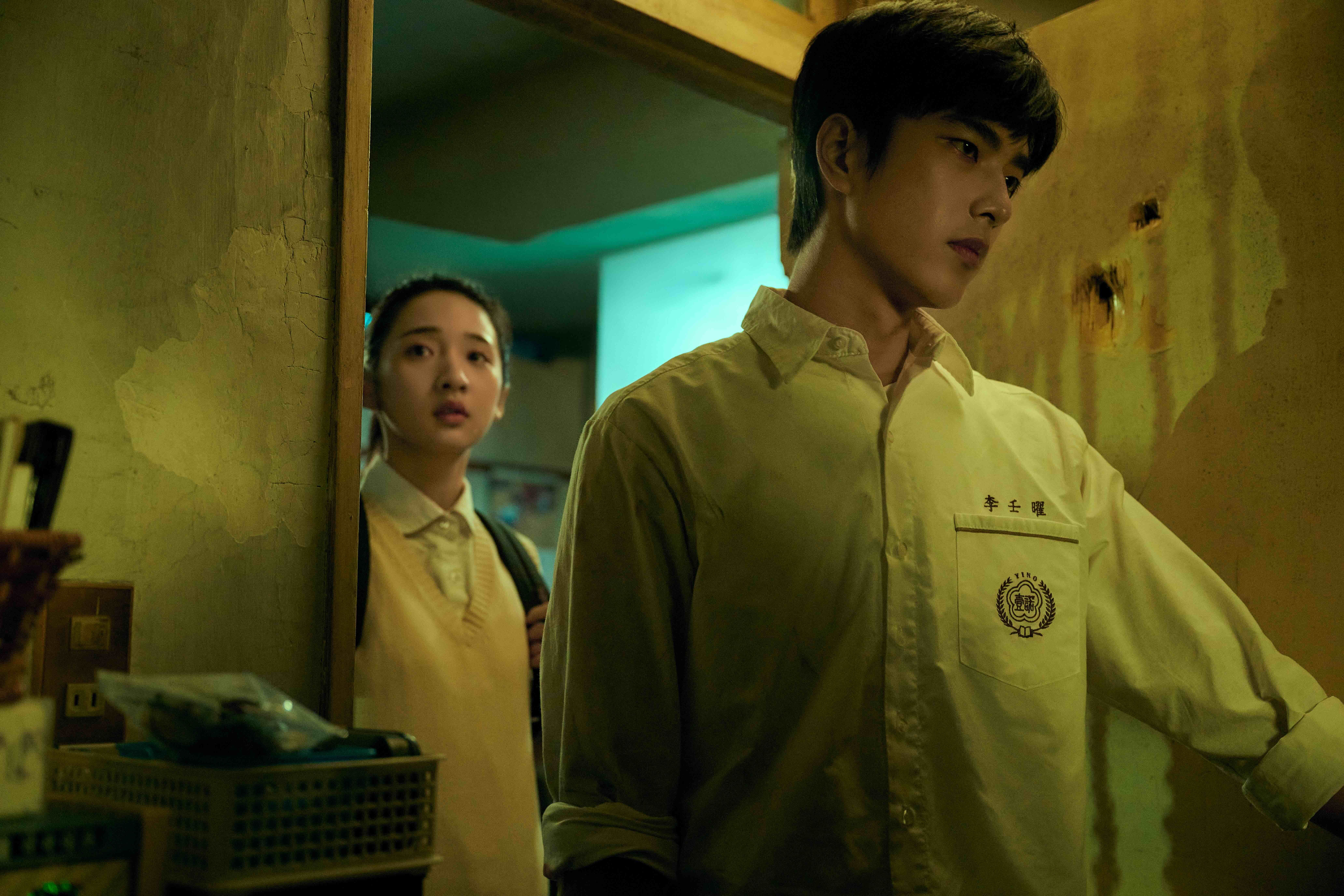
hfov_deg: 46.4
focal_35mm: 42
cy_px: 448
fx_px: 1568
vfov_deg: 31.9
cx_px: 672
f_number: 2.8
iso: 3200
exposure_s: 1/80
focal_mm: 42
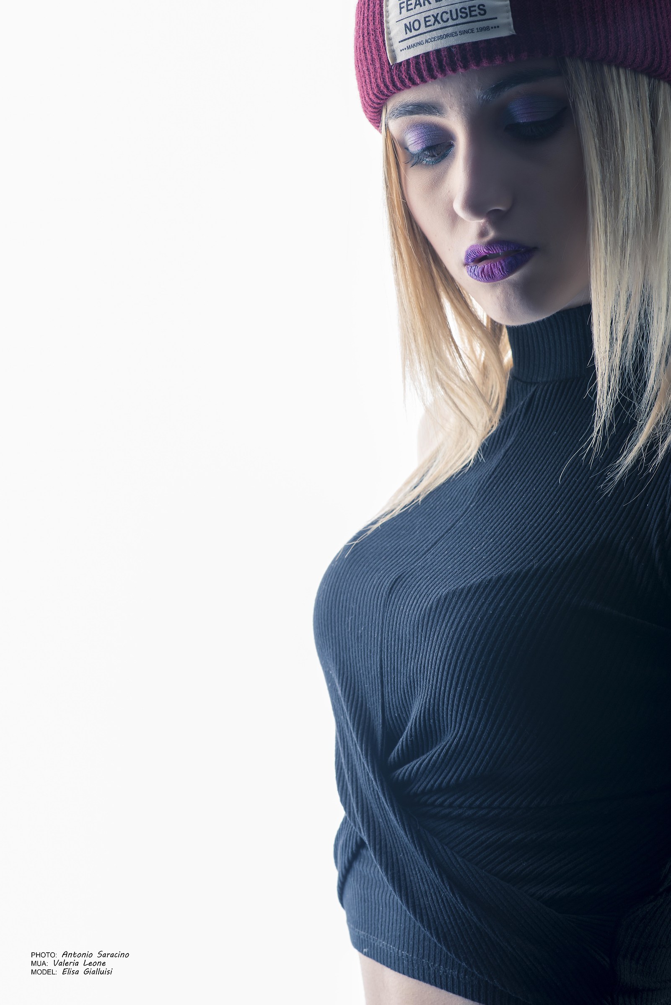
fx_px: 2375
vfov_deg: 23.9
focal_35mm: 85
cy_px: 502
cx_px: 336
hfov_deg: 16.1
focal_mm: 85
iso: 100
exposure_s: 1/160
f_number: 8
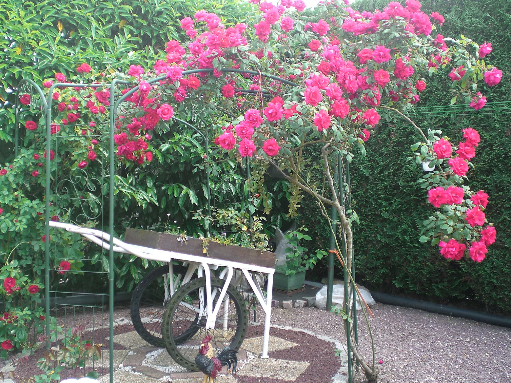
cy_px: 187
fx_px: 576
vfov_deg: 36.8
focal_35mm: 39
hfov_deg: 47.9
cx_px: 249
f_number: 3.1
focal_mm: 6.3
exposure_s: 1/80
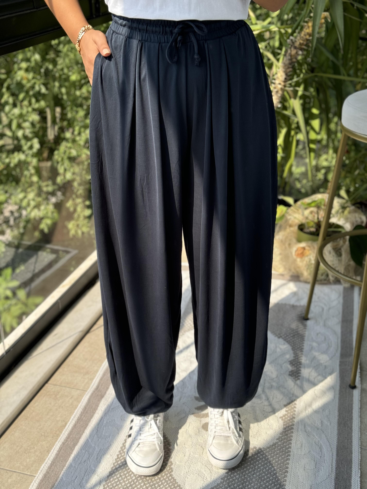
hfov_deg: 30.3
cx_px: 184
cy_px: 244
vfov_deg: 39.7
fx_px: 679
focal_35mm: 48
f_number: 1.78
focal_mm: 6.76
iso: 64
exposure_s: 1/336
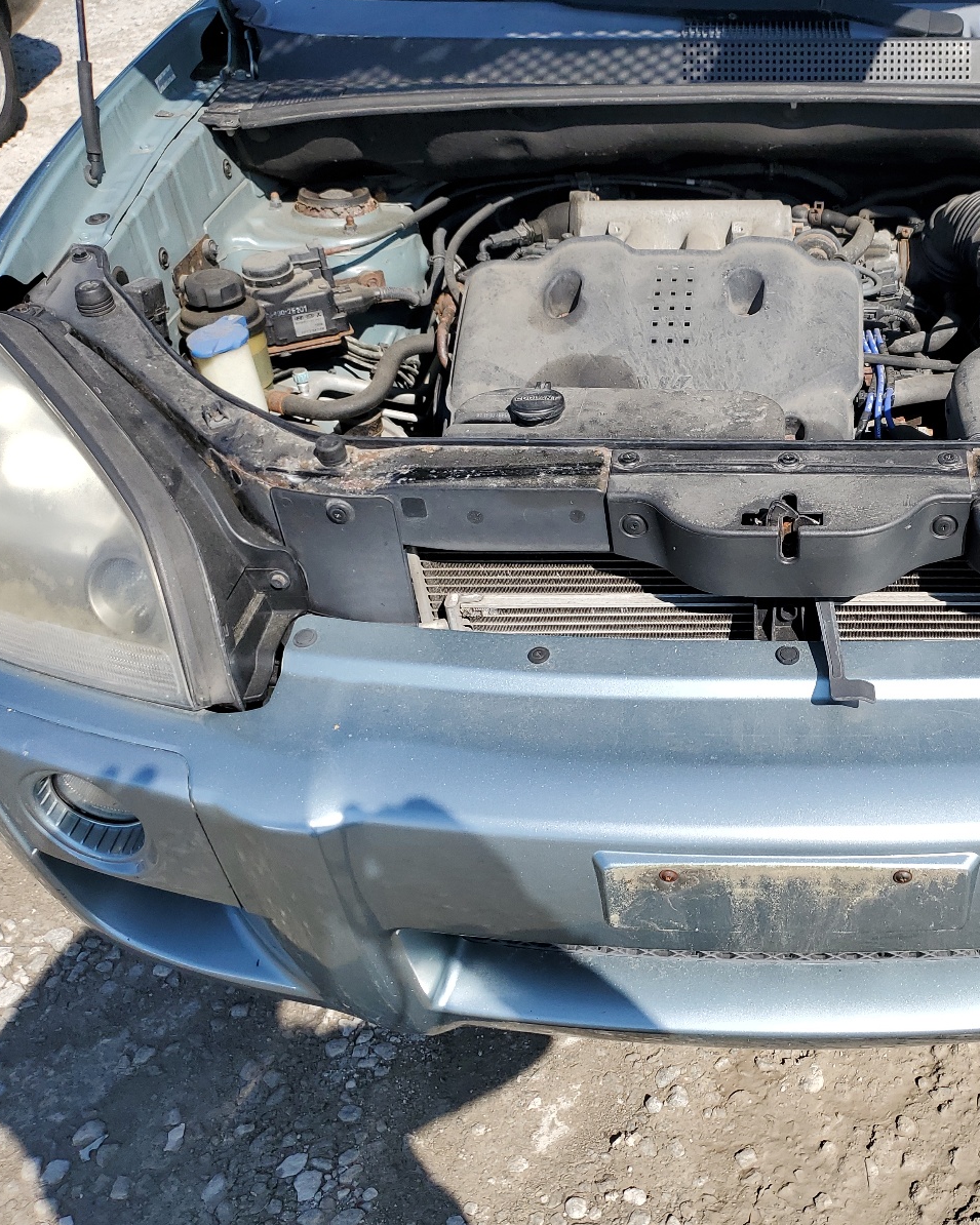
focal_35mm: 34
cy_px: 611
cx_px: 774
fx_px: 1233
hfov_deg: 41.6
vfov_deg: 52.8
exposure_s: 1/2500
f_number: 1.5
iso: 50
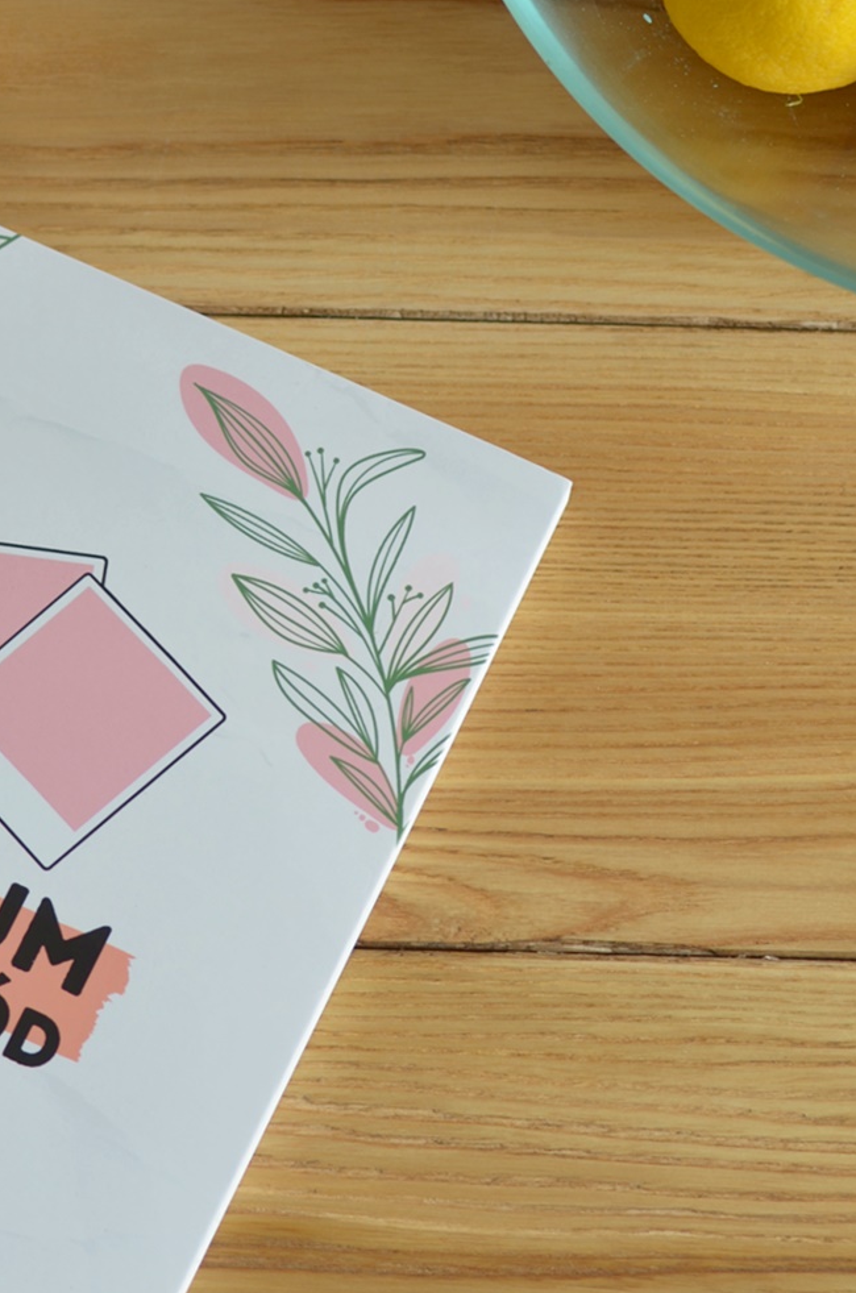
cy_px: 847
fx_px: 3474
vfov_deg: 21.0
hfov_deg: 14.0
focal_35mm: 97
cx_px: 154
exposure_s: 1/200
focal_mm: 35
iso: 100
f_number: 2.8
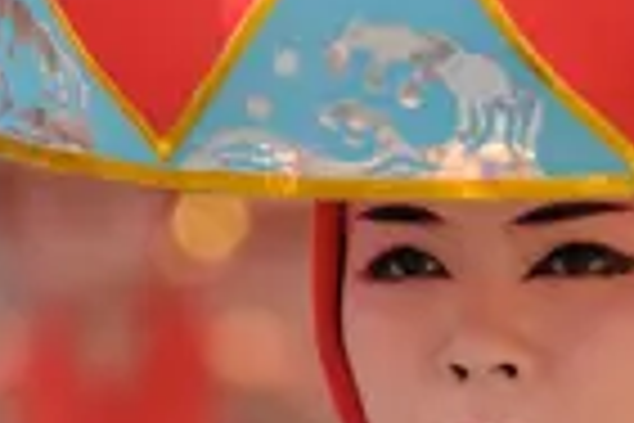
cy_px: 389
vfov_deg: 1.4
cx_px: 483
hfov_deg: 2.1
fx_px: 17627
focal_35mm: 1001
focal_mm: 200
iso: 200
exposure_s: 1/1250
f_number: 4
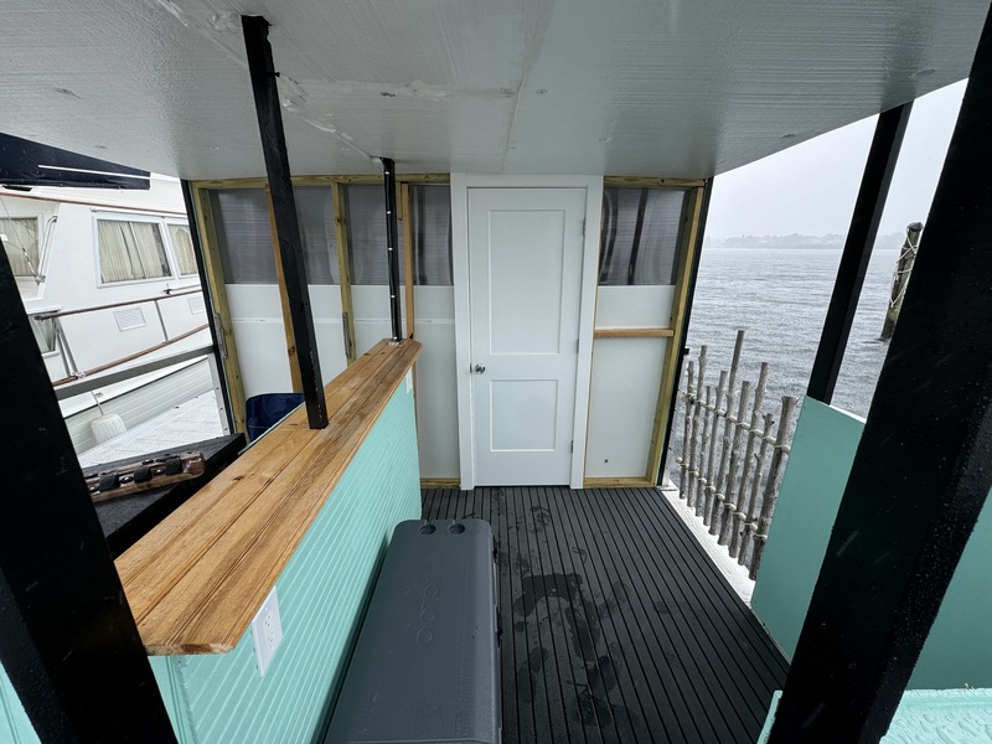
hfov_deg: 102.1
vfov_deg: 85.7
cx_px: 496
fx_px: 401
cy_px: 372
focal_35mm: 14
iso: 40
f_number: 2.2
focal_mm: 2.22
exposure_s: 1/334
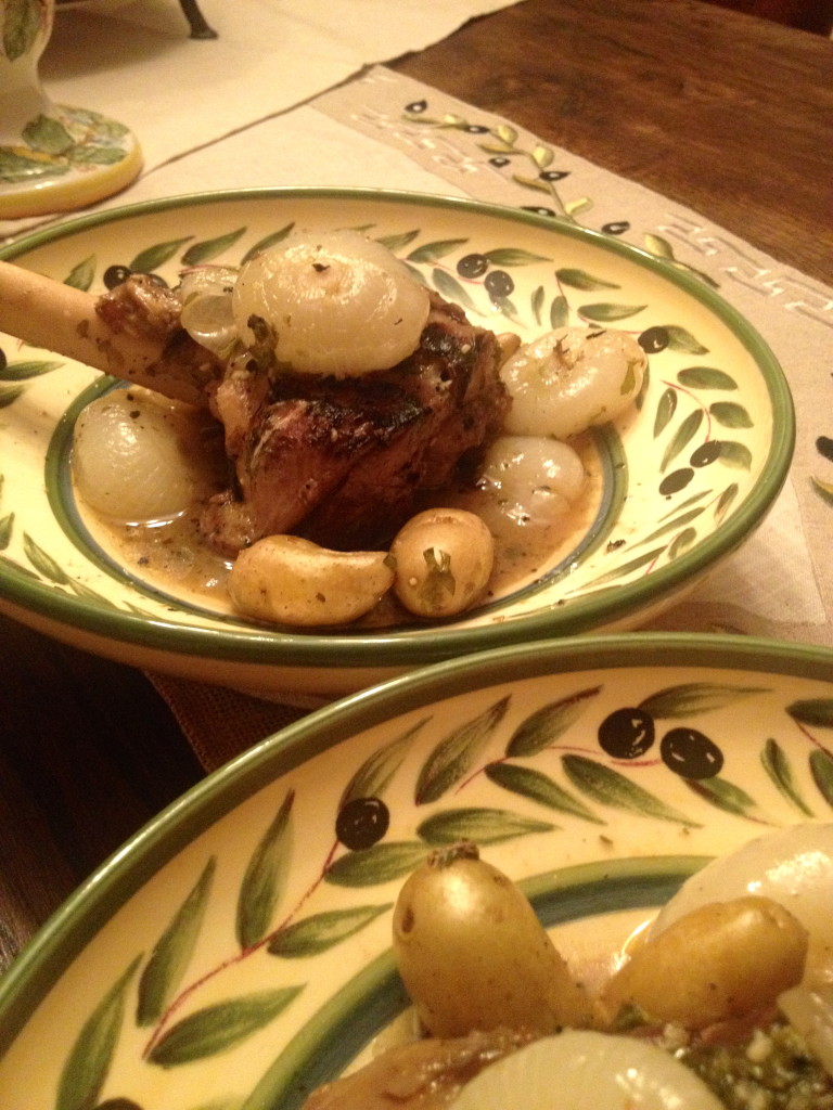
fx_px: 1123
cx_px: 416
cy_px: 555
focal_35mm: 35
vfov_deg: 52.6
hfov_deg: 40.7
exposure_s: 1/15
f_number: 2.4
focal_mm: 4.28
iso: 400
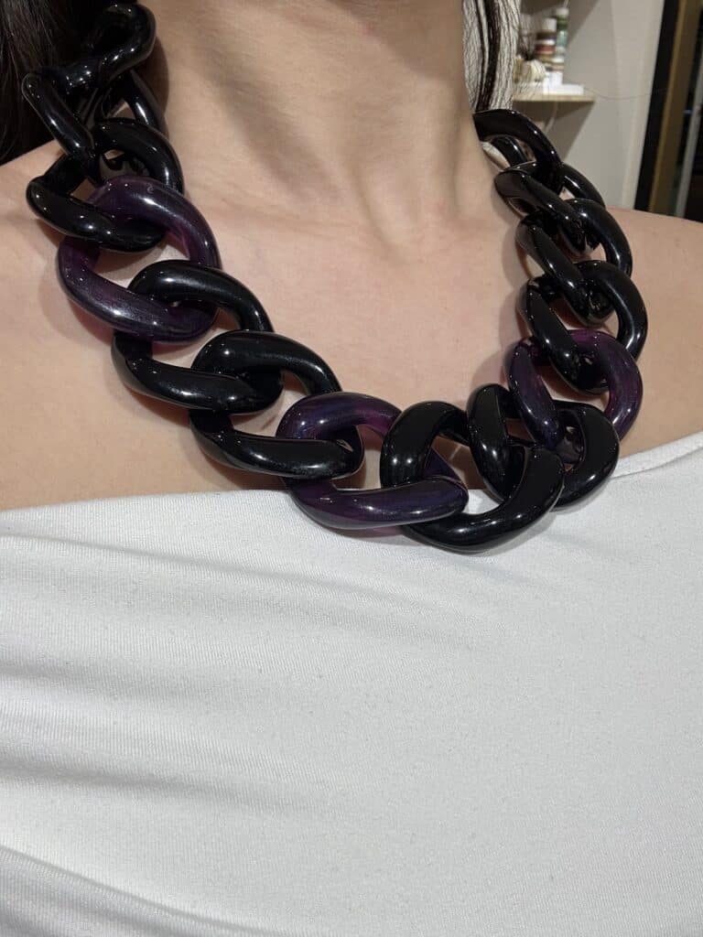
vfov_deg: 60.0
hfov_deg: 46.8
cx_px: 352
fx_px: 812
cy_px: 468
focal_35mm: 30
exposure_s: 1/100
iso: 32
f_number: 1.9
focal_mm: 2.69
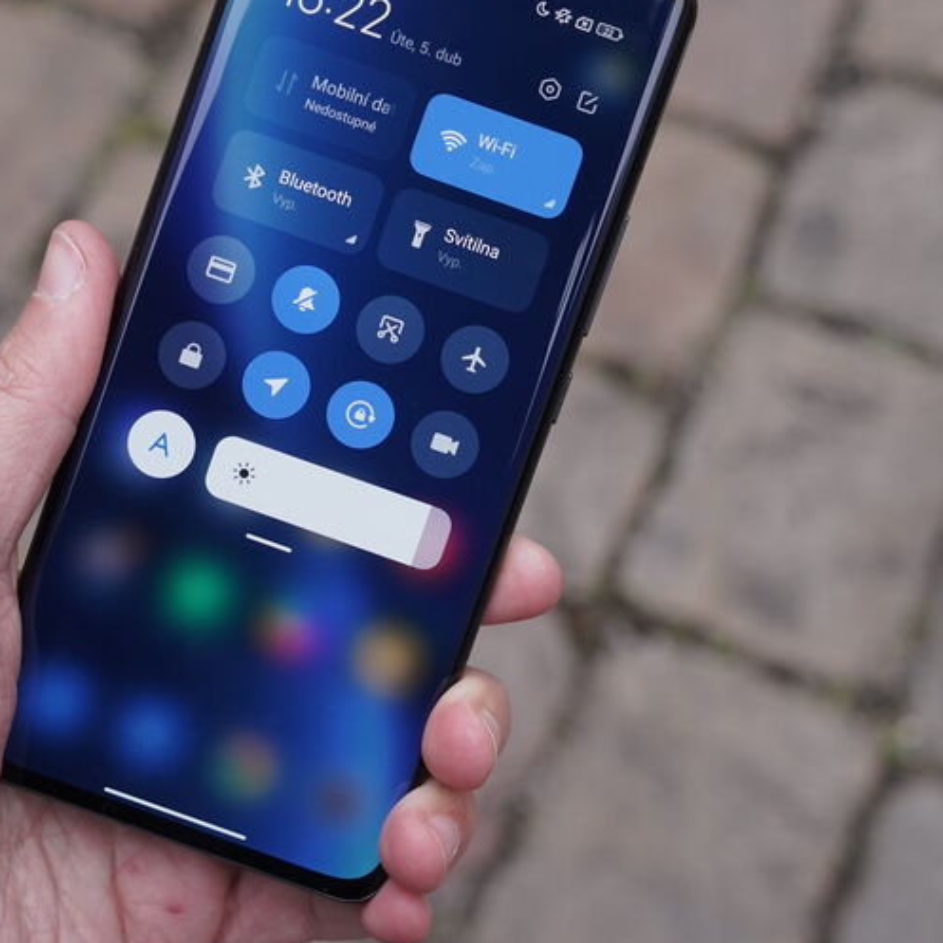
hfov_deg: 19.9
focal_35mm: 87
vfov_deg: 19.9
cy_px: 387
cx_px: 497
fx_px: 2681
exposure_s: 1/200
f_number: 6.3
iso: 1250
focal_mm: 53
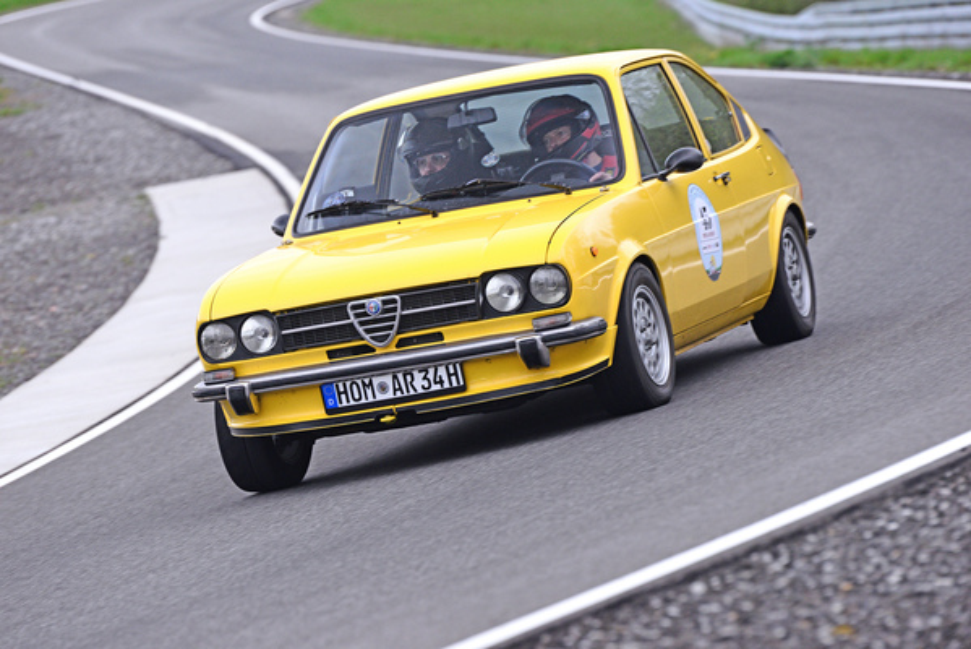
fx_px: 5397
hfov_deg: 10.3
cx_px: 486
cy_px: 324
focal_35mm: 200
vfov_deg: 6.9
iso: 1600
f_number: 5
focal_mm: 200
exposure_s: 1/500
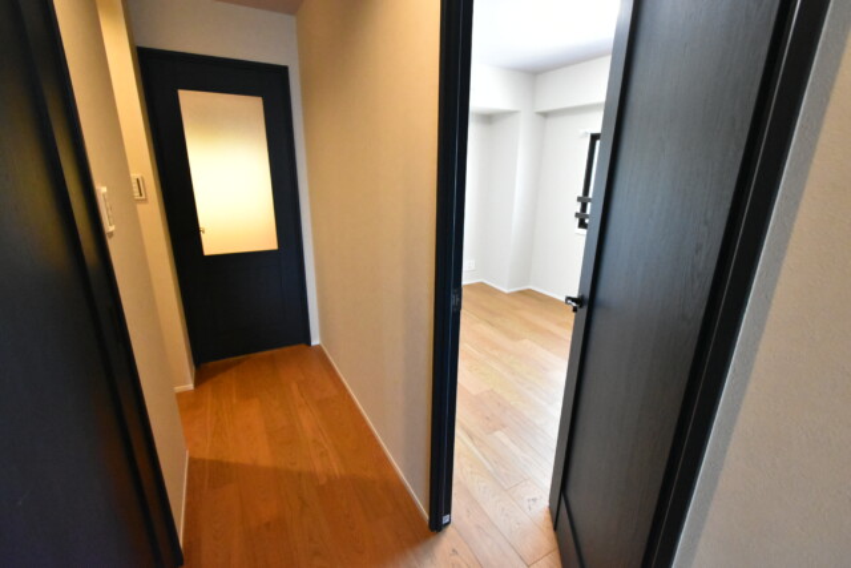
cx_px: 426
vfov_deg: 77.4
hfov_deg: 100.4
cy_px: 284
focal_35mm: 15
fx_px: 355
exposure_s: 1/125
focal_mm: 10
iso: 6400
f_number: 5.6
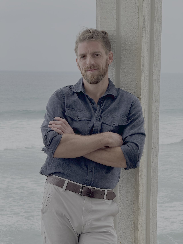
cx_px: 92
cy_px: 122
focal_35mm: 120
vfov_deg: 16.4
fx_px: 846
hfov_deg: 12.3
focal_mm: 15.66
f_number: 2.8
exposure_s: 1/1271
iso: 64
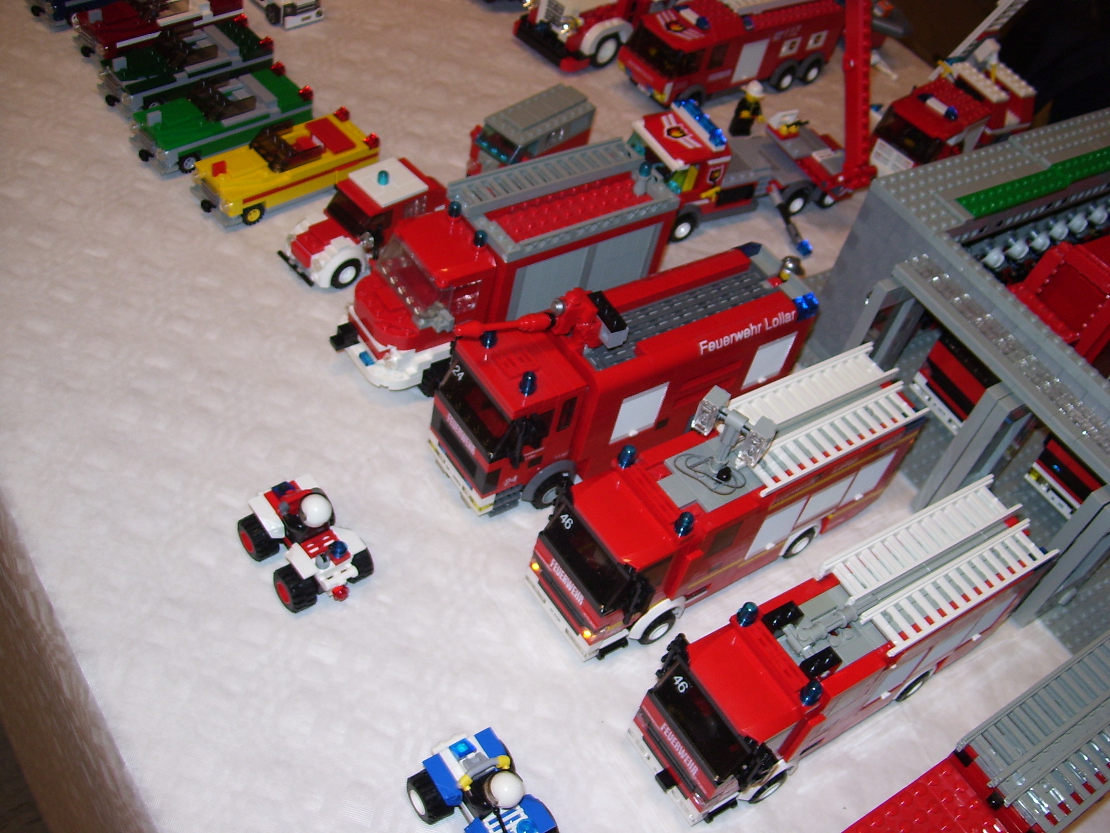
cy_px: 416
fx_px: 1154
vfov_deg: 39.7
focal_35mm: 36
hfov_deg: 51.4
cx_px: 555
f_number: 2.7
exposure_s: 1/60
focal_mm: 6
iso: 80
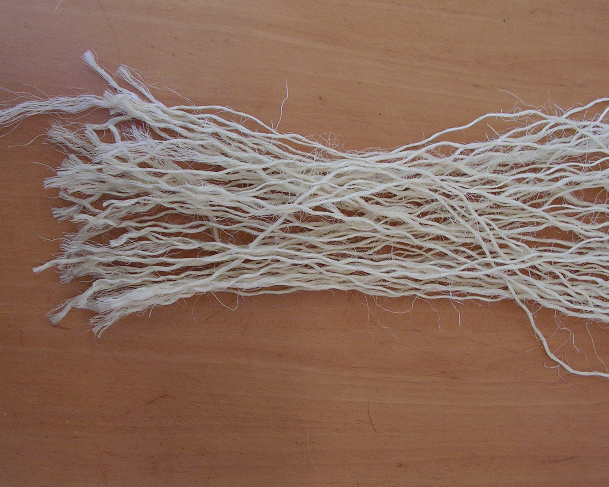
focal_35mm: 44
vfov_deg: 34.1
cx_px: 294
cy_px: 246
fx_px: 793
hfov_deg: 42.0
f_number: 3.2
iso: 125
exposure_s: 1/40
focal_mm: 6
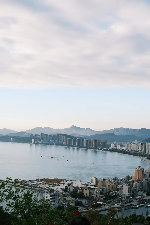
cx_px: 75
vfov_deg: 37.5
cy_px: 112
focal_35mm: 53
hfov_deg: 25.5
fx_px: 331
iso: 320
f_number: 5.6
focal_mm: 35.3
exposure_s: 1/450
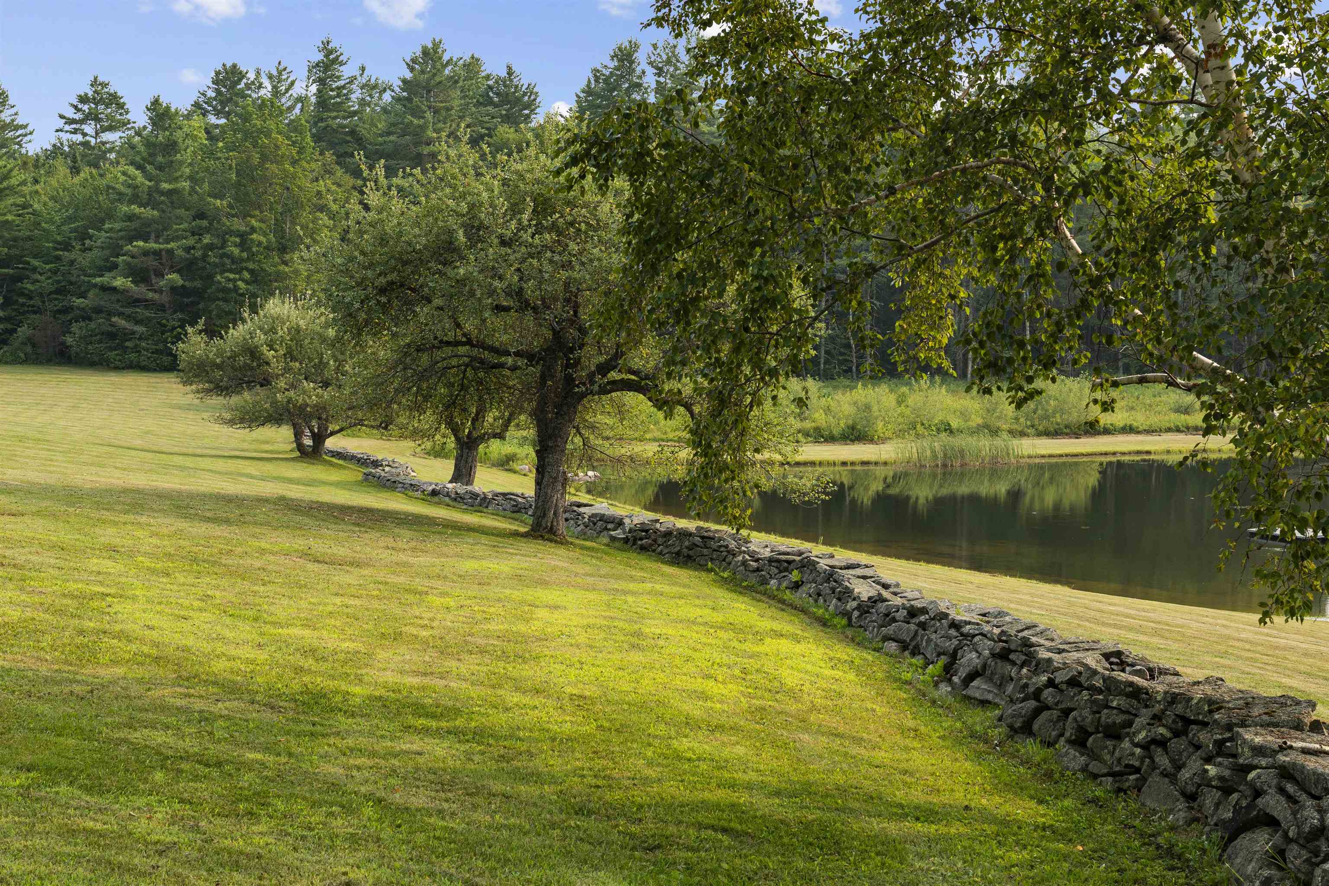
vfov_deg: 26.0
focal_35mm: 52
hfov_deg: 38.2
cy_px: 443
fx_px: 1920
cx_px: 664
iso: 250
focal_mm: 35
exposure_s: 1/125
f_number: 8
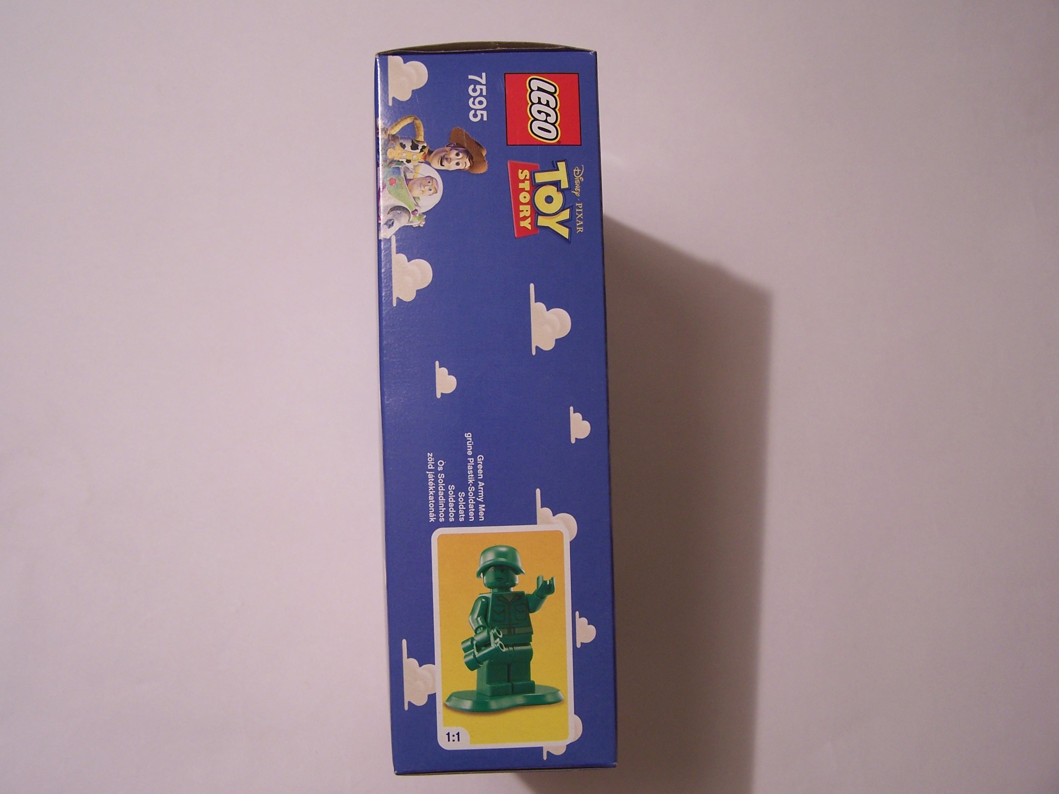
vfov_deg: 37.7
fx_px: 1163
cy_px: 397
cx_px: 530
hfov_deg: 49.0
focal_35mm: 38
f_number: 2.8
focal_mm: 6.3
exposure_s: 1/6
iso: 80
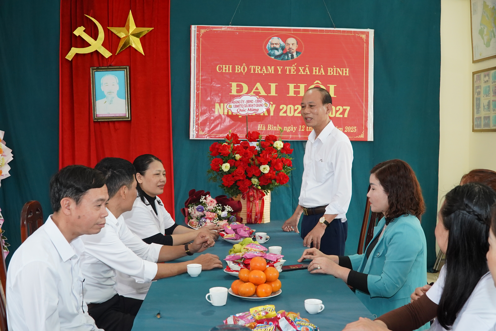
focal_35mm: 37
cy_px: 166
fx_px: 510
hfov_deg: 51.9
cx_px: 248
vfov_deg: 35.9
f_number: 6.3
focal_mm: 25
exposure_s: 1/125
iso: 1600
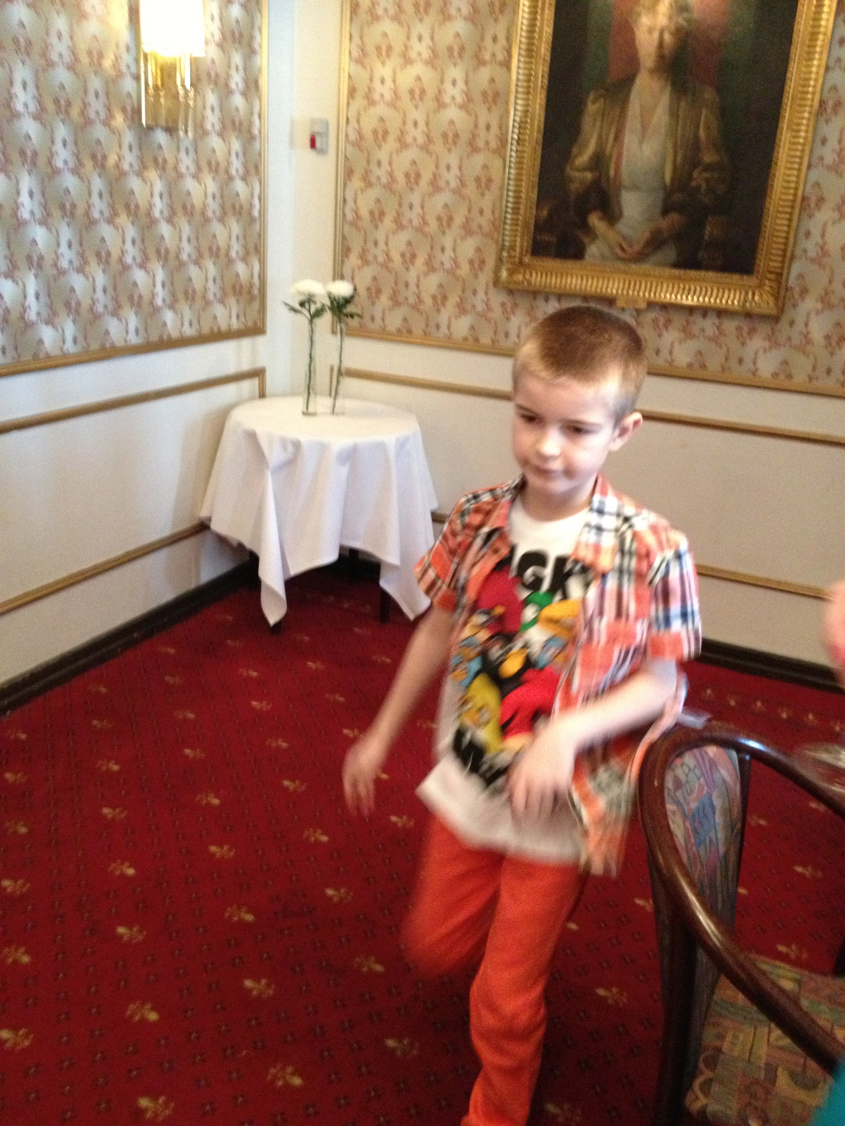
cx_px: 422
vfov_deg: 52.6
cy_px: 563
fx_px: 1139
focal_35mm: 35
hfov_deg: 40.7
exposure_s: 1/15
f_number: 2.4
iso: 500
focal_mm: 4.28
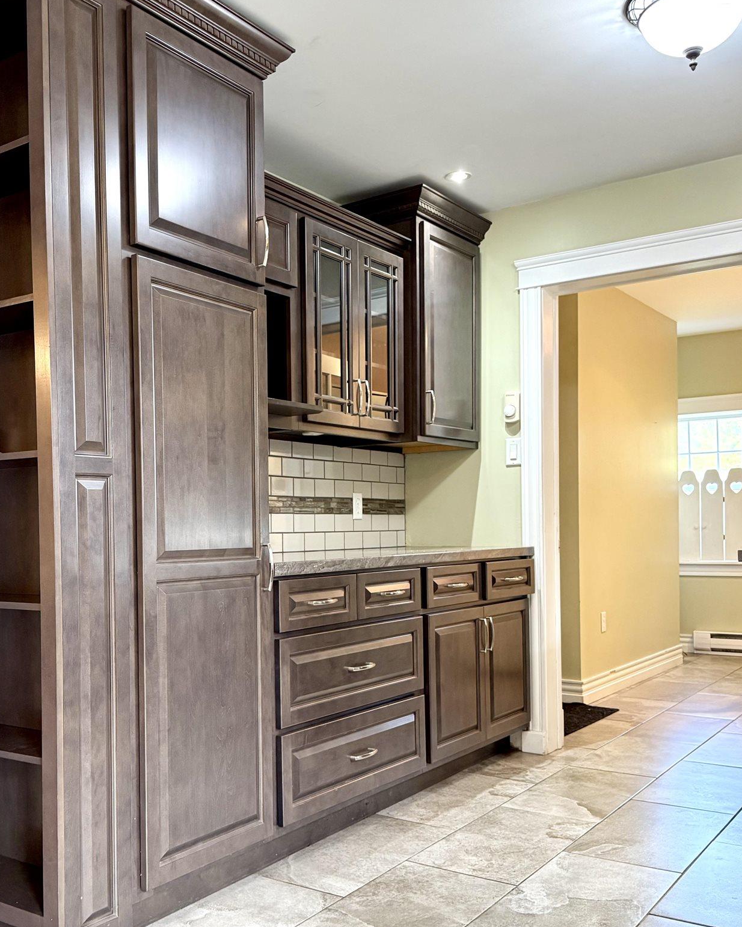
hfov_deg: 41.7
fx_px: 961
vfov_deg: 51.3
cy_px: 542
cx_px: 245
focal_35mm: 35
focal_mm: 6.76
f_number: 1.78
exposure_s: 1/60
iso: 320
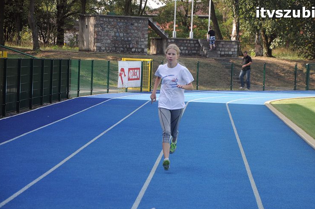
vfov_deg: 7.5
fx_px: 1587
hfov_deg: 11.3
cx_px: 171
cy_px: 120
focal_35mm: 182
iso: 400
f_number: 5.6
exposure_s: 1/500
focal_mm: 105
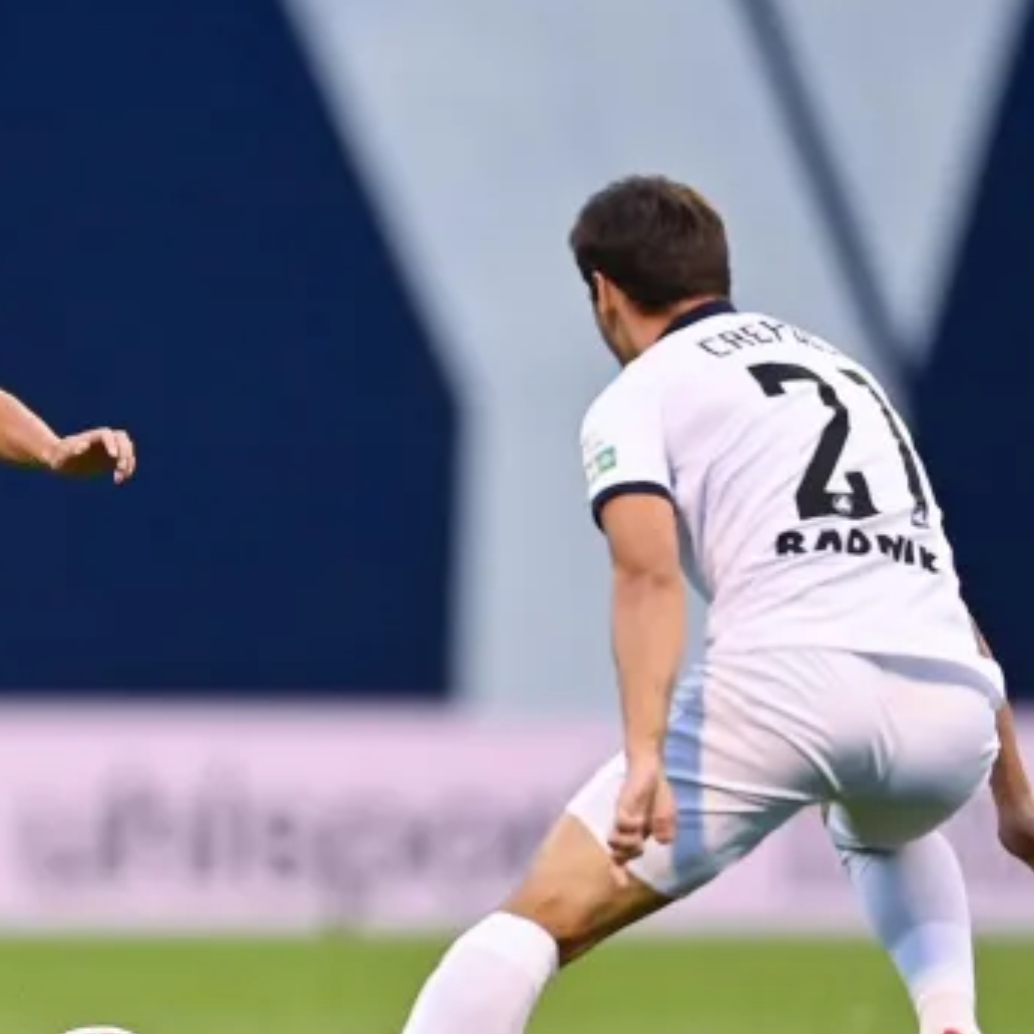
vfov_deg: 2.3
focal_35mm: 752
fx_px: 25414
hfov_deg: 2.3
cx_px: 54
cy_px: 487
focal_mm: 400
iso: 2000
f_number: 2.8
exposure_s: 1/2000
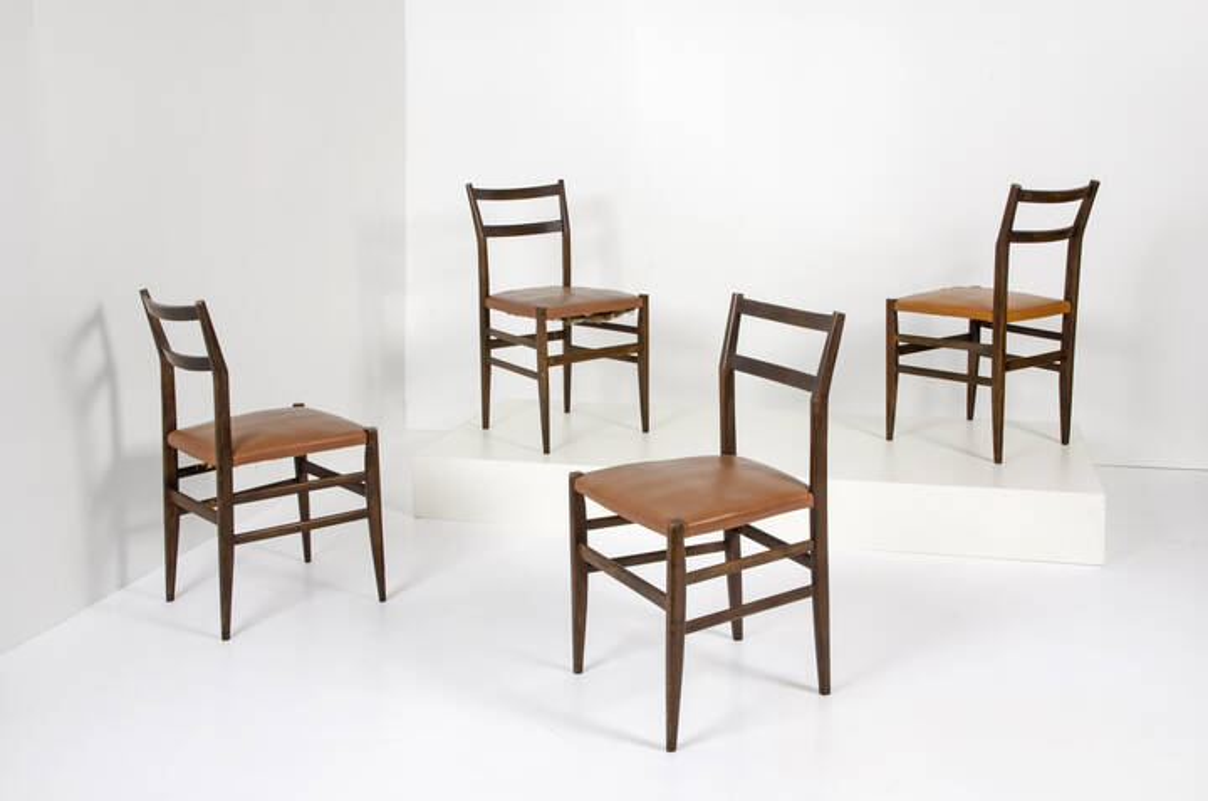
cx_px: 604
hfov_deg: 53.2
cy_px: 400
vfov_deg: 36.7
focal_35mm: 36
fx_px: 1206
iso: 100
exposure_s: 1/160
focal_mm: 24
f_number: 20
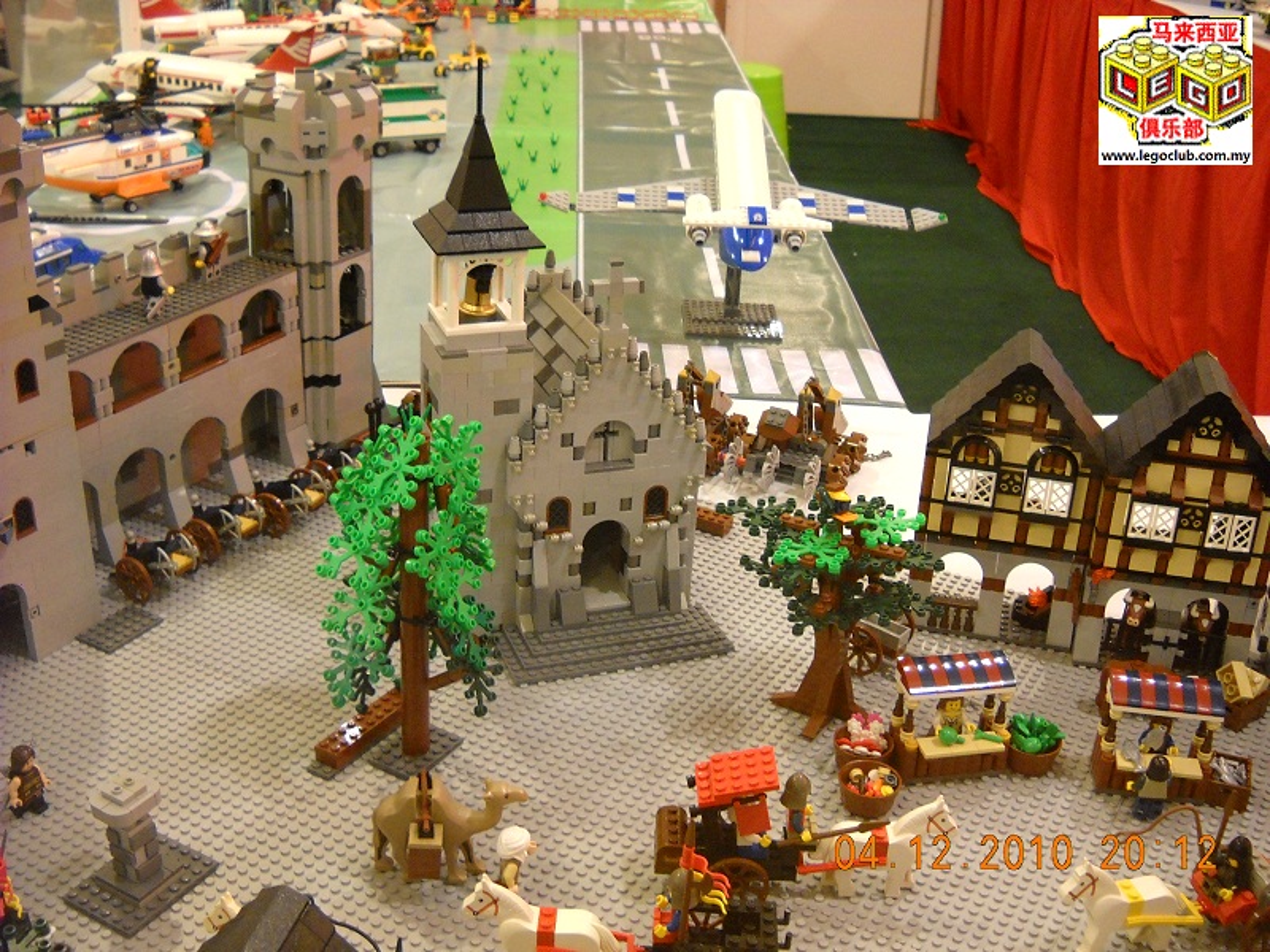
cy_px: 476
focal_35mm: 41
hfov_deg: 45.8
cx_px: 635
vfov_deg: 35.1
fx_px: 1504
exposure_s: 1/18
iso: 400
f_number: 3.1
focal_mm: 6.72
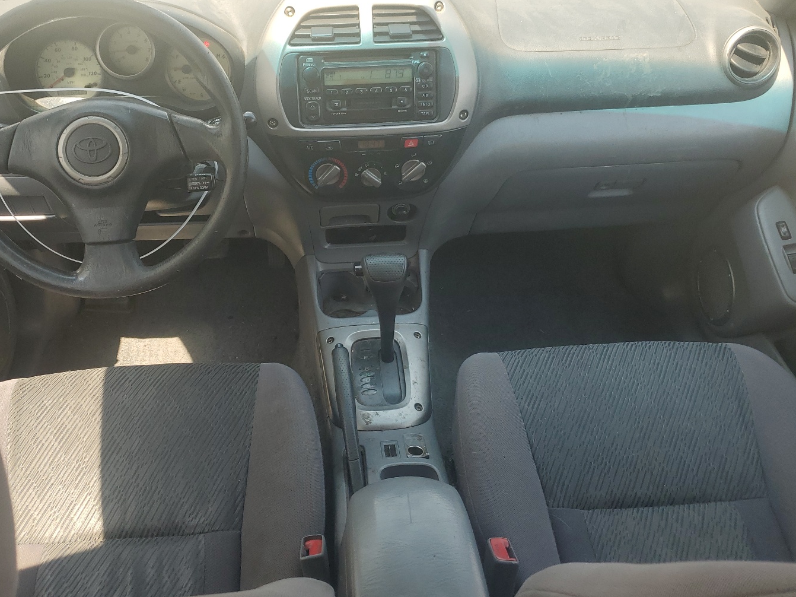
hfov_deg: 58.2
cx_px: 358
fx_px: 713
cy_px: 259
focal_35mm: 31
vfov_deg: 45.3
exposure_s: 1/357
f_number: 1.5
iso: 50
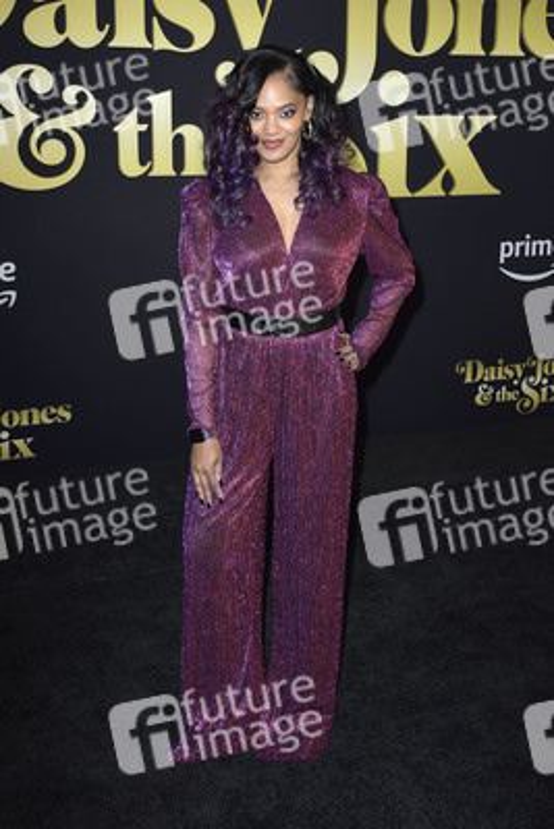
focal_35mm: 40
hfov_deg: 33.4
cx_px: 277
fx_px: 922
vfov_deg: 48.4
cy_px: 414
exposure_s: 1/250
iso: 400
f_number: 6.3
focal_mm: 40
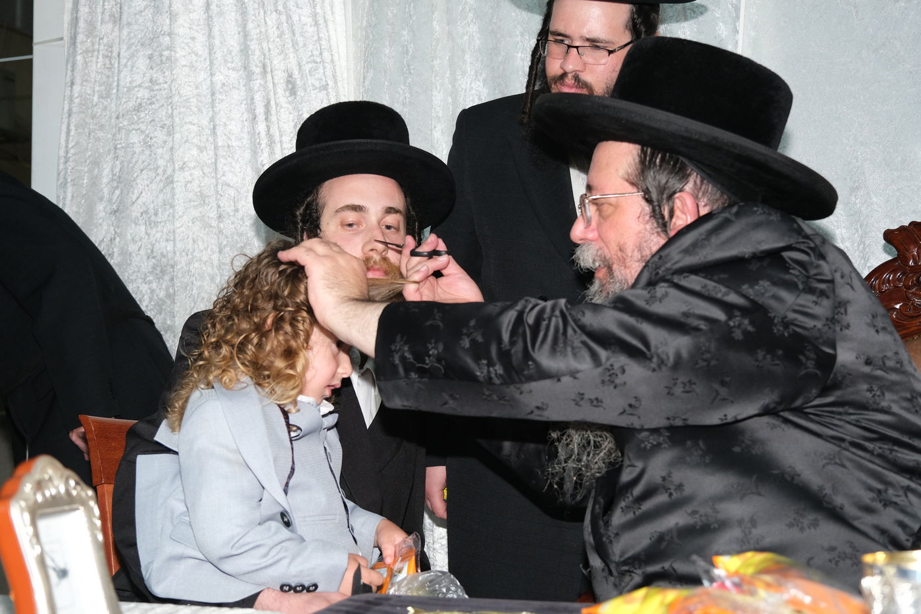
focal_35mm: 44
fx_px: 1125
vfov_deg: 30.5
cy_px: 307
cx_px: 460
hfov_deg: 44.5
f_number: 4
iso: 1250
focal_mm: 29.2
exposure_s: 1/100
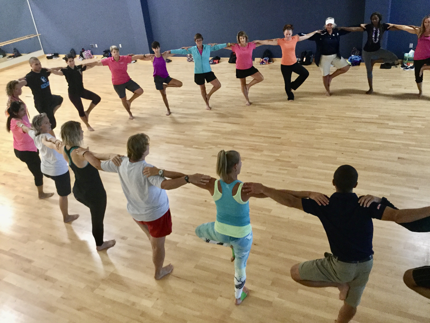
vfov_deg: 45.4
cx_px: 215
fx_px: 385
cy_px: 162
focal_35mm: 31
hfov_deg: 58.4
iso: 200
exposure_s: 1/17
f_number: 2.4
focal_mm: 3.3
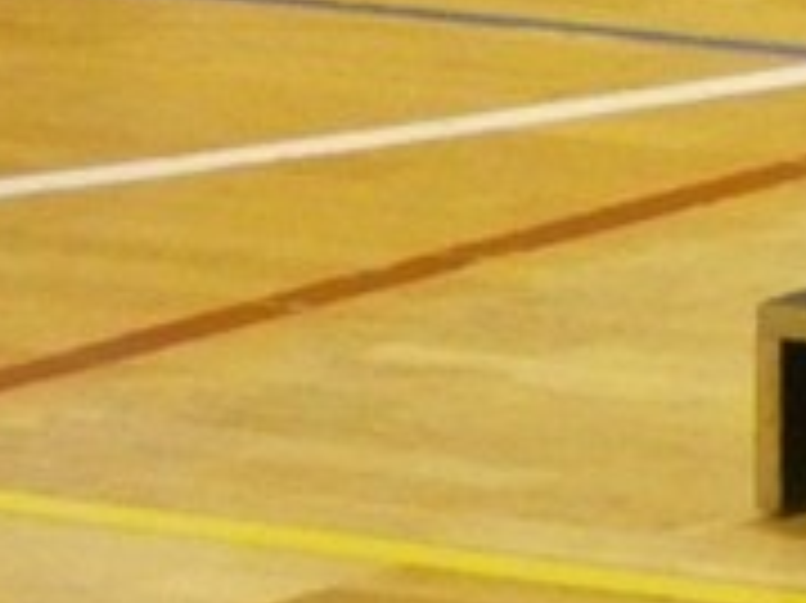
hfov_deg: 3.8
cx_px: 1887
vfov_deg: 2.9
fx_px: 11983
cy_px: -1004
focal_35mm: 515
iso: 1600
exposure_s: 1/25
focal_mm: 16
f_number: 4.7
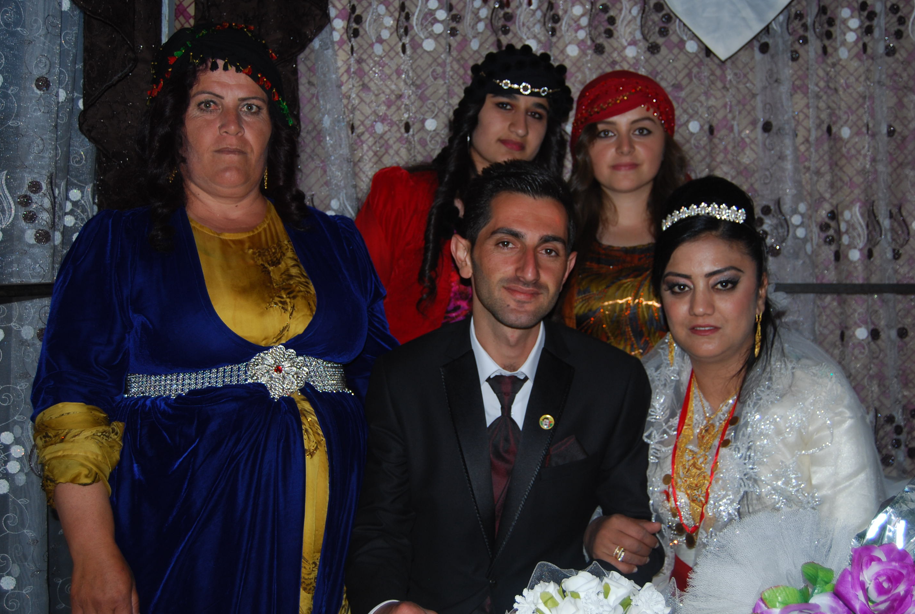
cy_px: 308
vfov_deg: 31.3
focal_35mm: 43
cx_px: 456
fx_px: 1095
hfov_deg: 45.3
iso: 200
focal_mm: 28
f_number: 4.2
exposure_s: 1/60
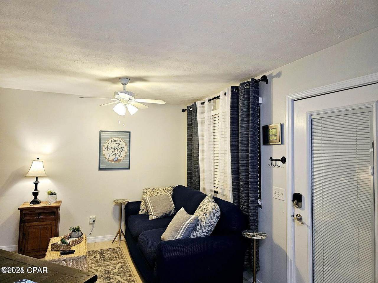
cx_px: 189
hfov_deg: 73.9
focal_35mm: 23
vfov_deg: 58.9
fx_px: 251
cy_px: 142
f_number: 1.7
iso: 400
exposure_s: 1/120
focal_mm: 6.3
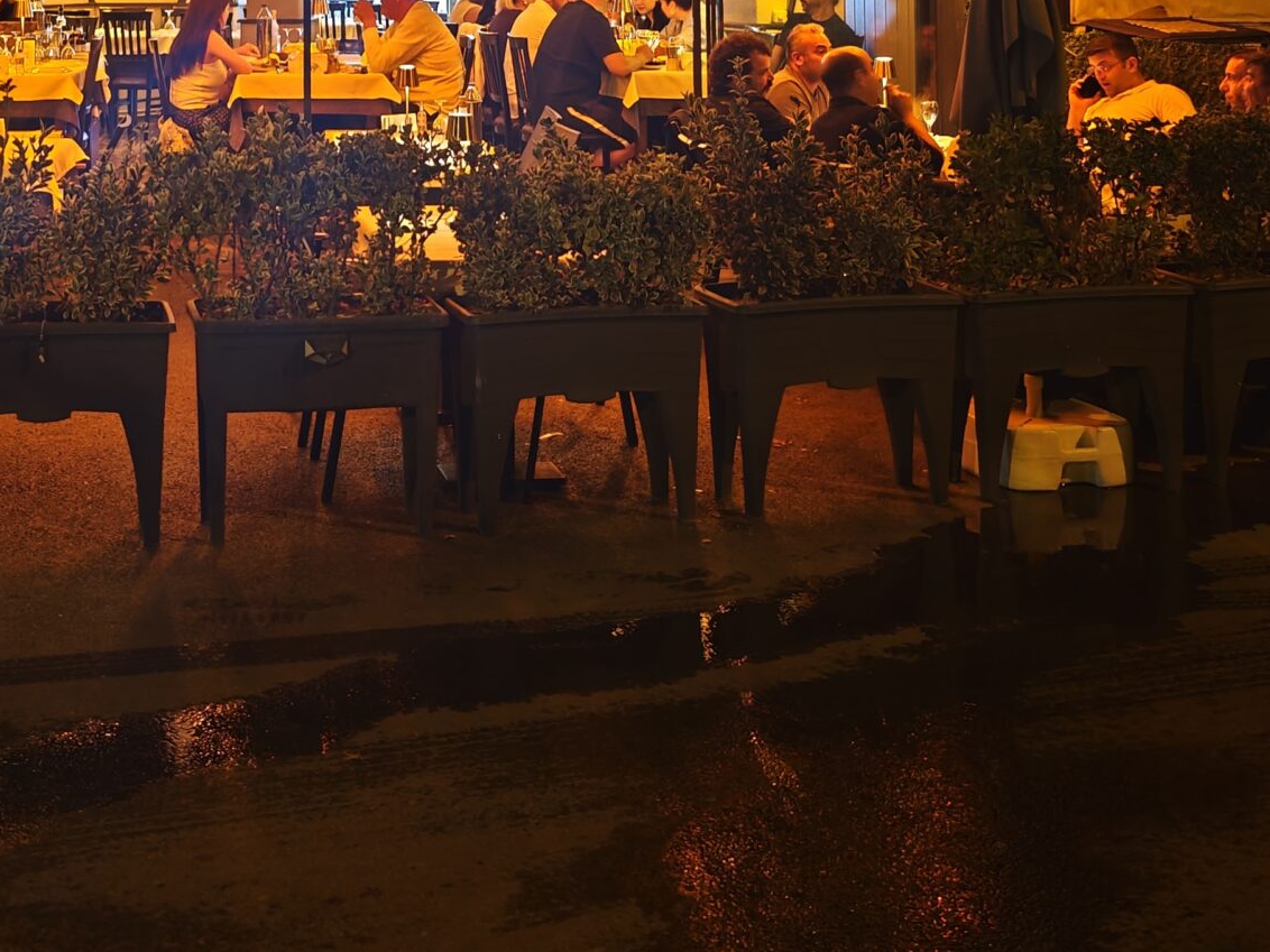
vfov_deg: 25.7
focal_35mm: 52
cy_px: -121
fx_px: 1908
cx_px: 301
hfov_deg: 35.9
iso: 3200
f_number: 1.63
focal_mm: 8.72
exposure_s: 1/21.2
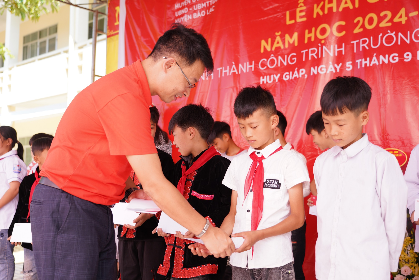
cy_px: 140
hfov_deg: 45.4
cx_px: 210
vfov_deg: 31.2
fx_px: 500
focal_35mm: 43
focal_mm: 43
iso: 250
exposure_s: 1/320
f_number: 4
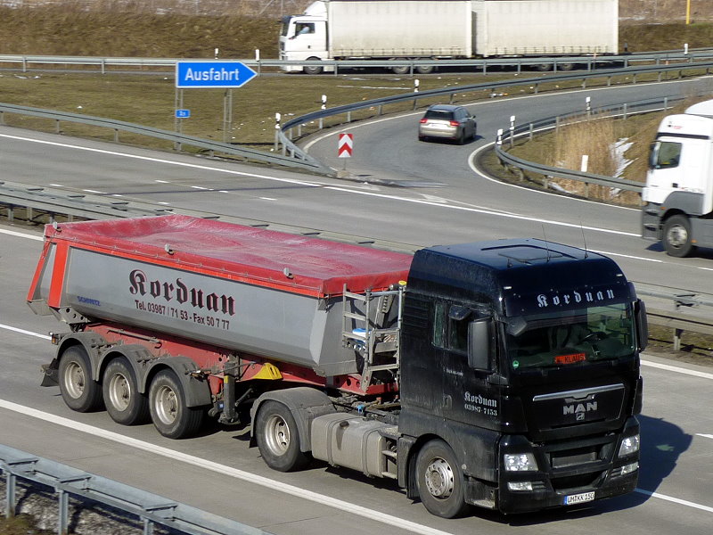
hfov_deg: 29.4
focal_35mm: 66
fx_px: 1359
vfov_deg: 22.3
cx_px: 356
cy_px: 268
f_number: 4.8
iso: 80
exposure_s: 1/500
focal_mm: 11.8
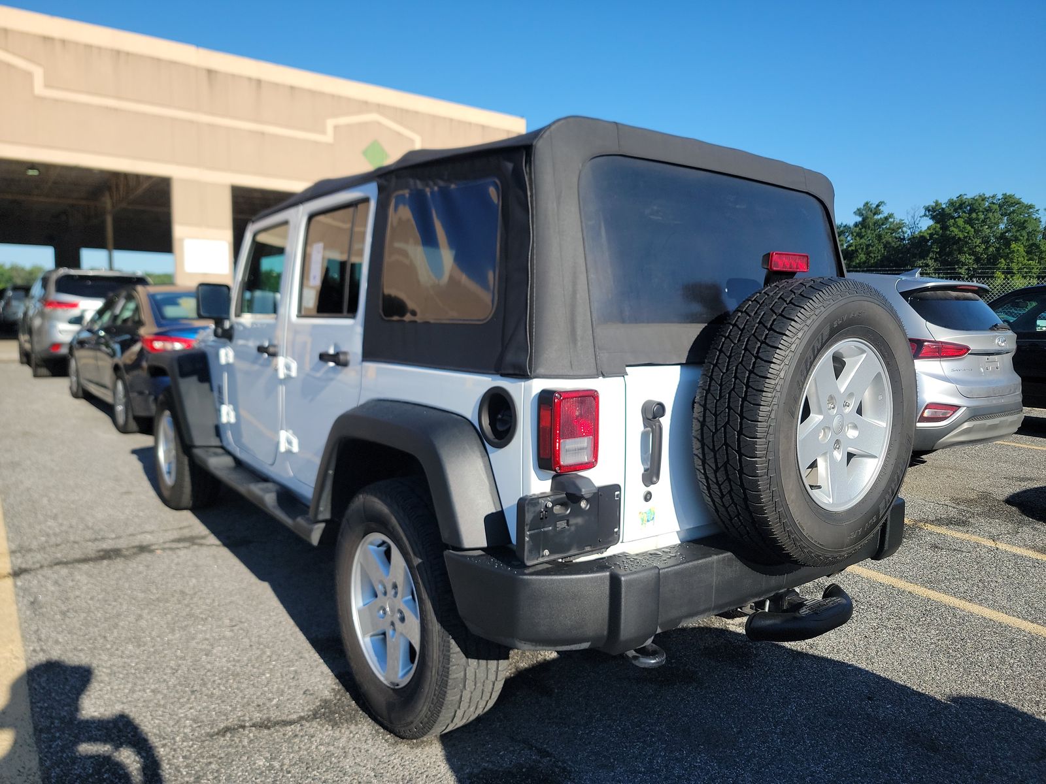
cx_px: 523
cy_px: 392
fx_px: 725
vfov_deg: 56.8
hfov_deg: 71.6
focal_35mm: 24
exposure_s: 1/671
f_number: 1.8
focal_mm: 6.7
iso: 50
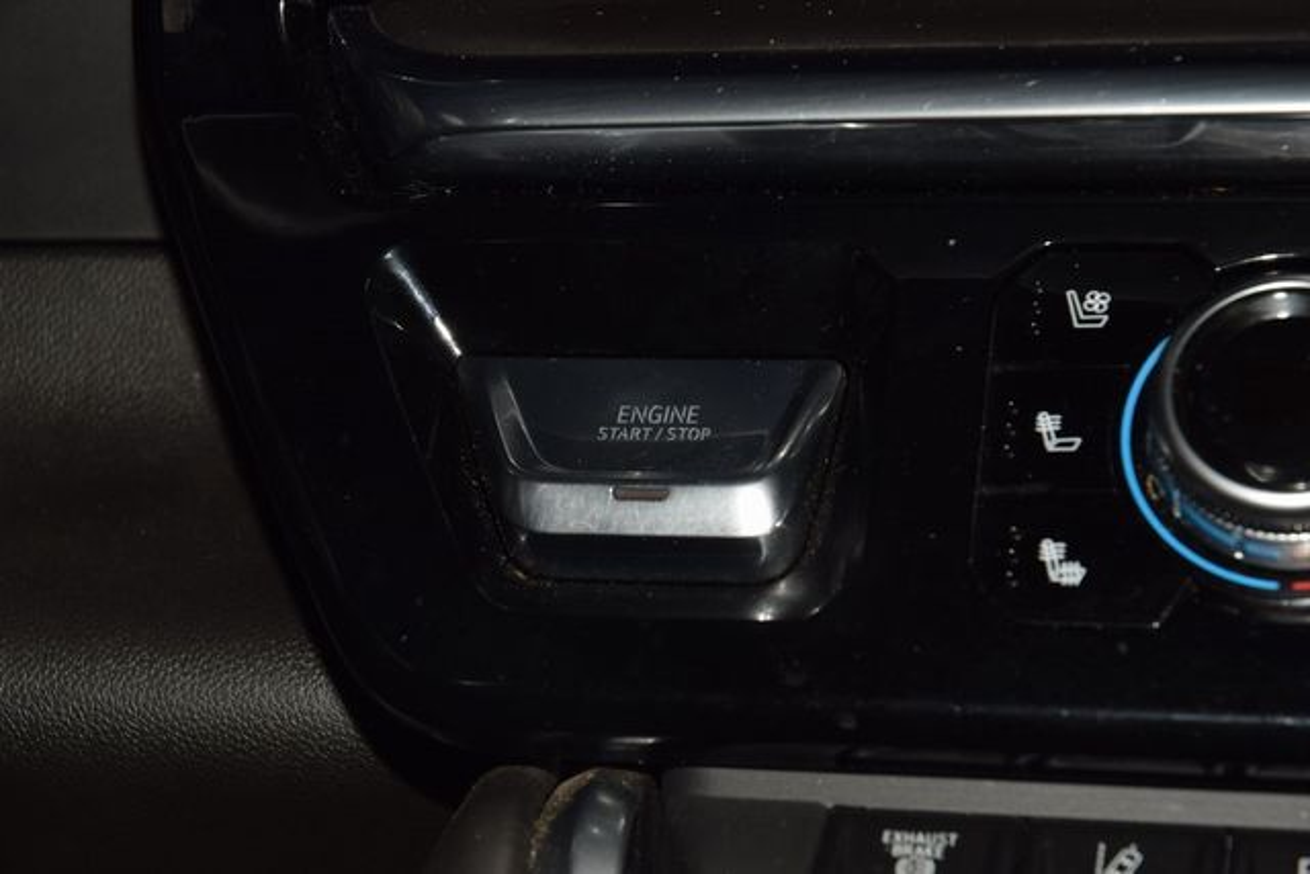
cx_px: 655
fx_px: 3821
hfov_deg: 19.5
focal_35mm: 105
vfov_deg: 13.0
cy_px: 437
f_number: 8
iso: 100
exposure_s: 1/125
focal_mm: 70
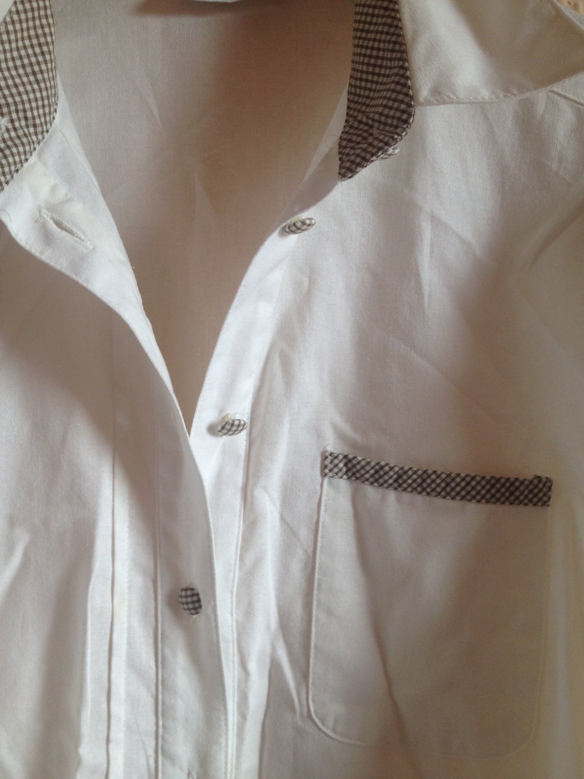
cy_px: 390
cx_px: 292
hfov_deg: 40.7
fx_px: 787
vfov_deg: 52.6
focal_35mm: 35
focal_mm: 4.28
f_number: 2.4
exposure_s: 1/24
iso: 50
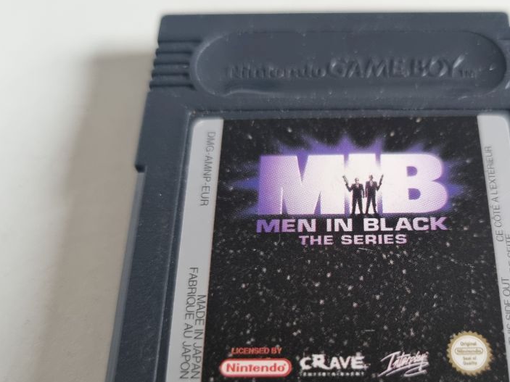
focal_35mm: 37
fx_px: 545
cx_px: 350
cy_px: 247
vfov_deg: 38.3
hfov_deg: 49.1
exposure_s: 1/50
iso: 500
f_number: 1.8
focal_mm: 5.4
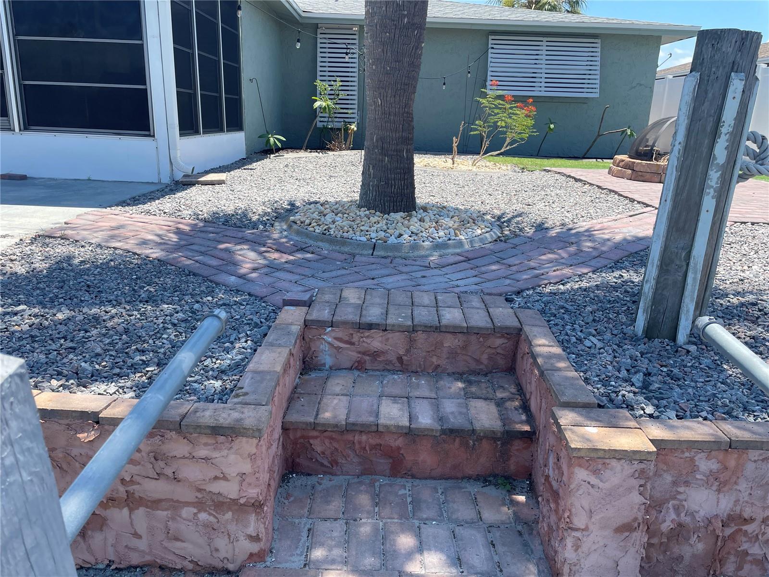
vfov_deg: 53.1
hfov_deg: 67.3
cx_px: 384
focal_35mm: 26
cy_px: 288
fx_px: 578
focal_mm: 4.2
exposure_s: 1/1770
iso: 50
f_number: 1.6
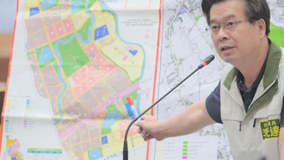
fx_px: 2894
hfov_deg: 5.6
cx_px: 205
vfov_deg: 3.2
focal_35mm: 384
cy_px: 67
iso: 1600
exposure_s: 1/200
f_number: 3.2
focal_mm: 122
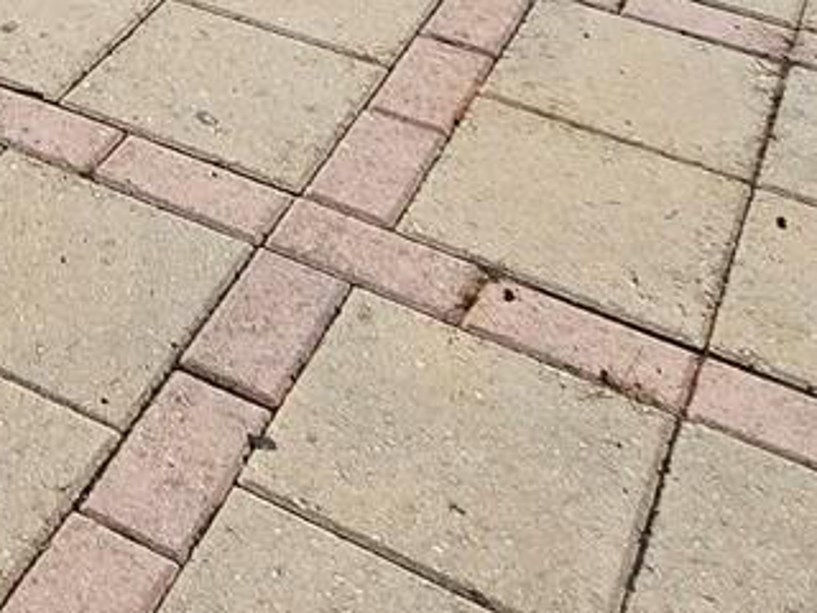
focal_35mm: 65
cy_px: -595
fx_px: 1534
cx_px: -74
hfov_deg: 27.4
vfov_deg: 17.0
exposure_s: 1/5357
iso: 50
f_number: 2.2
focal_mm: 2.2
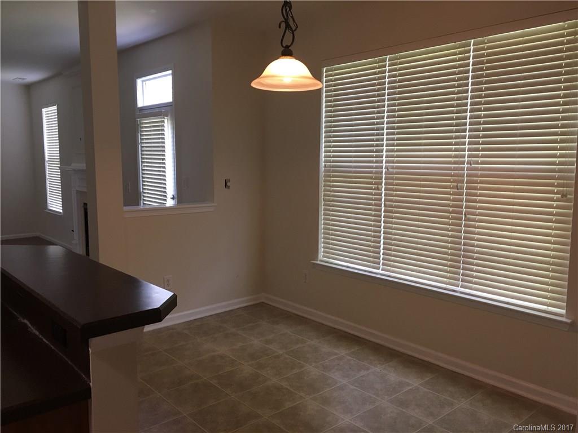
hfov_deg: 61.7
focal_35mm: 29
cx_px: 289
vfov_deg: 48.2
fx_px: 484
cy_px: 216
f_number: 2.2
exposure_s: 1/30
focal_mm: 4.15
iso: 100
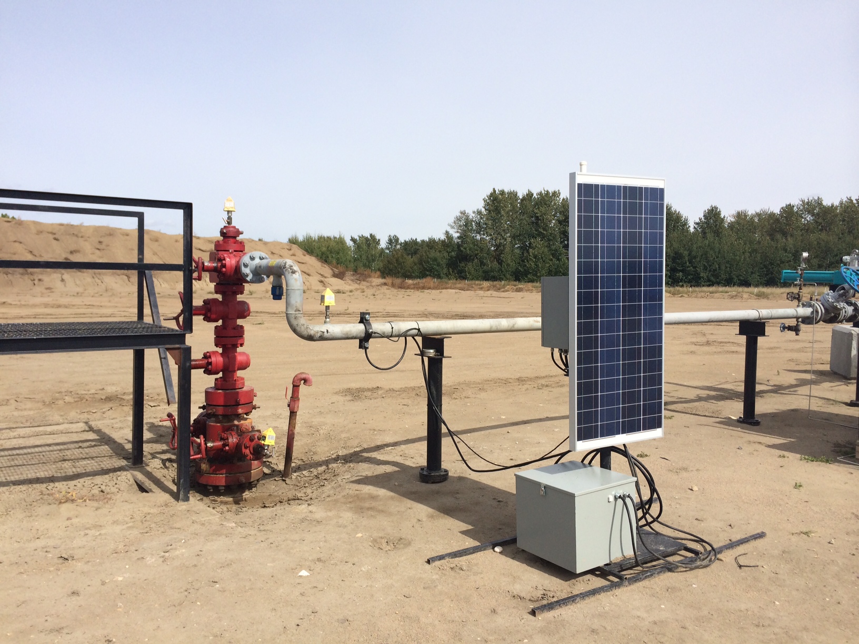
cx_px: 430
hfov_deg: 60.0
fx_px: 744
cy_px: 322
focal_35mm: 30
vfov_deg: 46.8
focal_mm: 4.12
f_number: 2.2
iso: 40
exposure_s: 1/2740
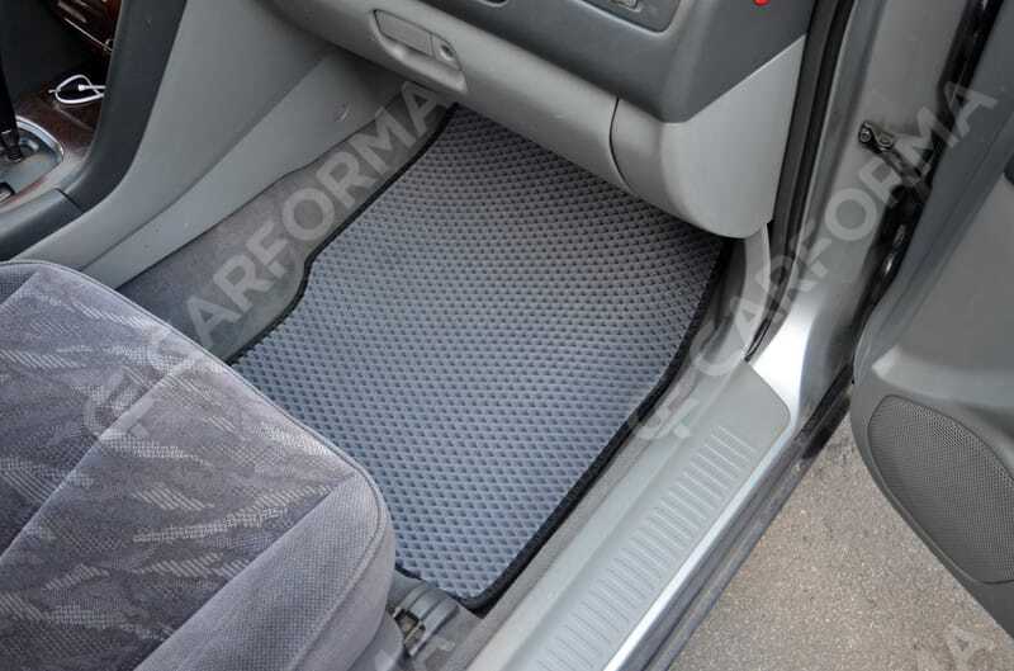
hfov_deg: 49.7
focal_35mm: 39
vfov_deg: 34.0
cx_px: 507
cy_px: 336
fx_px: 1096
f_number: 4
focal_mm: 26
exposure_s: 1/60
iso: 400
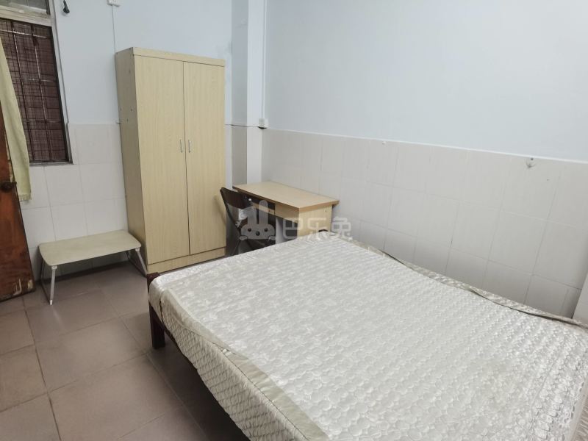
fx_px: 306
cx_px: 294
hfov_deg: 87.8
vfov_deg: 71.6
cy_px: 220
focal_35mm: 18
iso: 400
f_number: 1.8
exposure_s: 1/33.3
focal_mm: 4.4
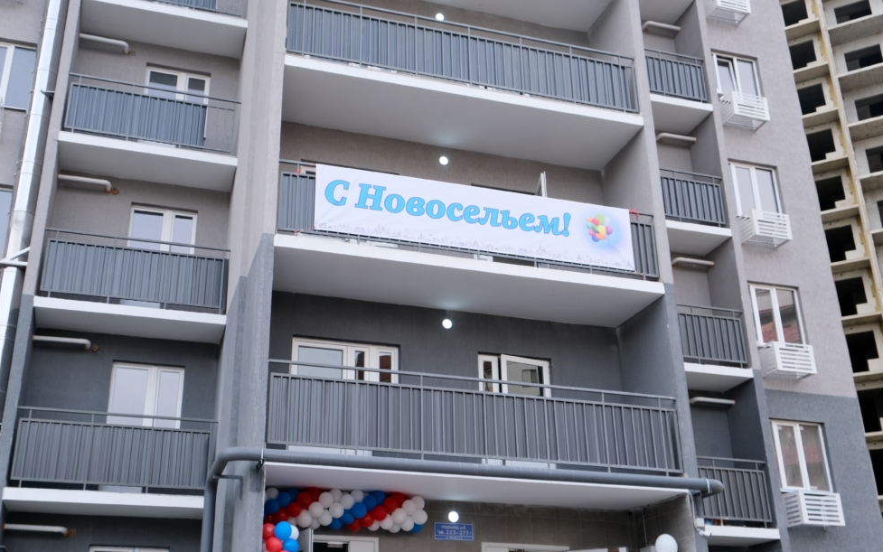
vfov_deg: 40.6
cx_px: 431
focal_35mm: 31
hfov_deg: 61.2
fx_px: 746
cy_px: 287
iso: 320
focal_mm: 19.6
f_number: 5.6
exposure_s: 1/210
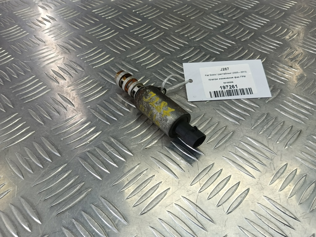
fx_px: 210
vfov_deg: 58.9
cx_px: 158
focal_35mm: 23
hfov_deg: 73.9
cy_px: 118
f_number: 1.6
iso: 84
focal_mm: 4.11
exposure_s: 1/50
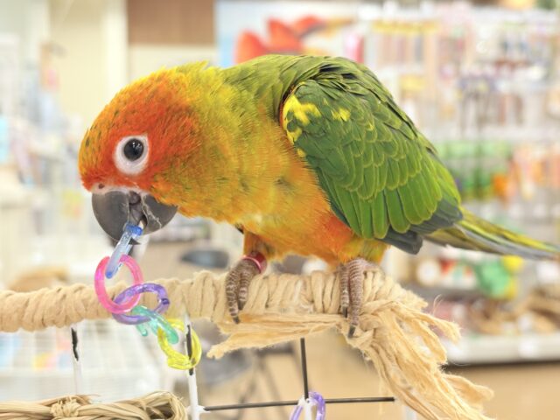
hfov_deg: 36.8
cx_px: 280
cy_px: 210
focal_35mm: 52
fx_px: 841
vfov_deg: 28.0
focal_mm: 5.96
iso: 80
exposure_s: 1/50
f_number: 1.6
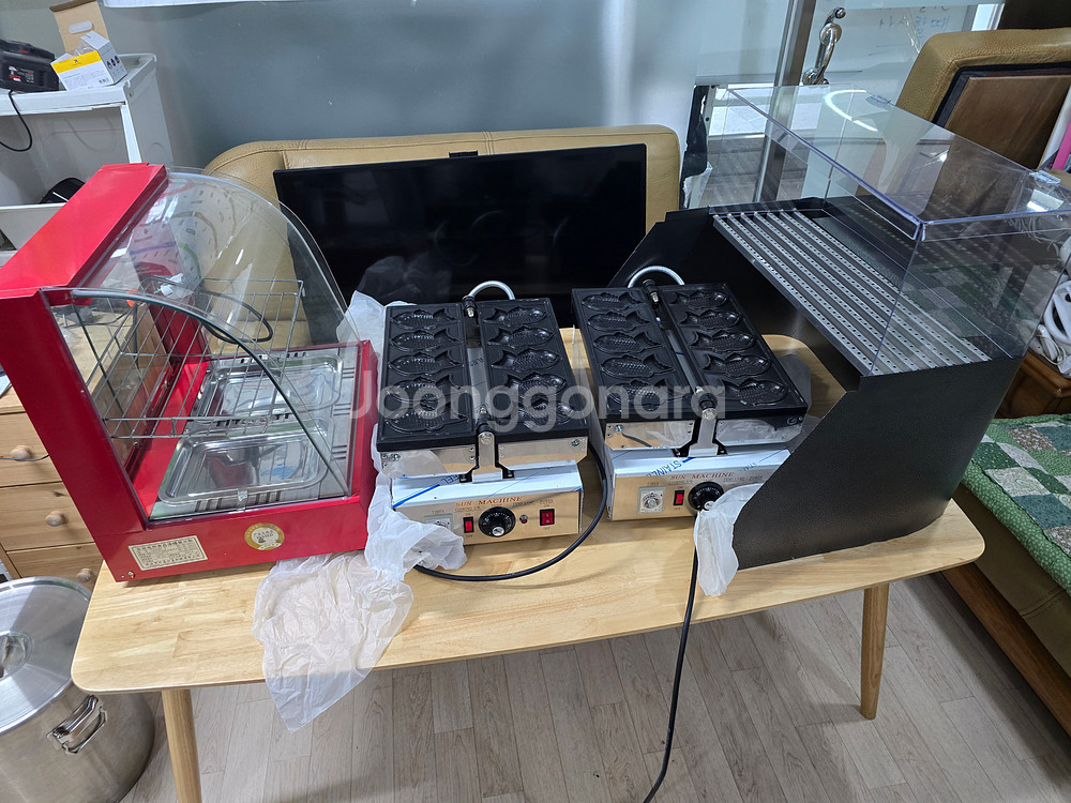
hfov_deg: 73.9
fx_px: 712
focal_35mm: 23
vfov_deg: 58.9
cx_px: 536
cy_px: 402
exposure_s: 1/120
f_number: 1.7
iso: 500
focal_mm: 6.3
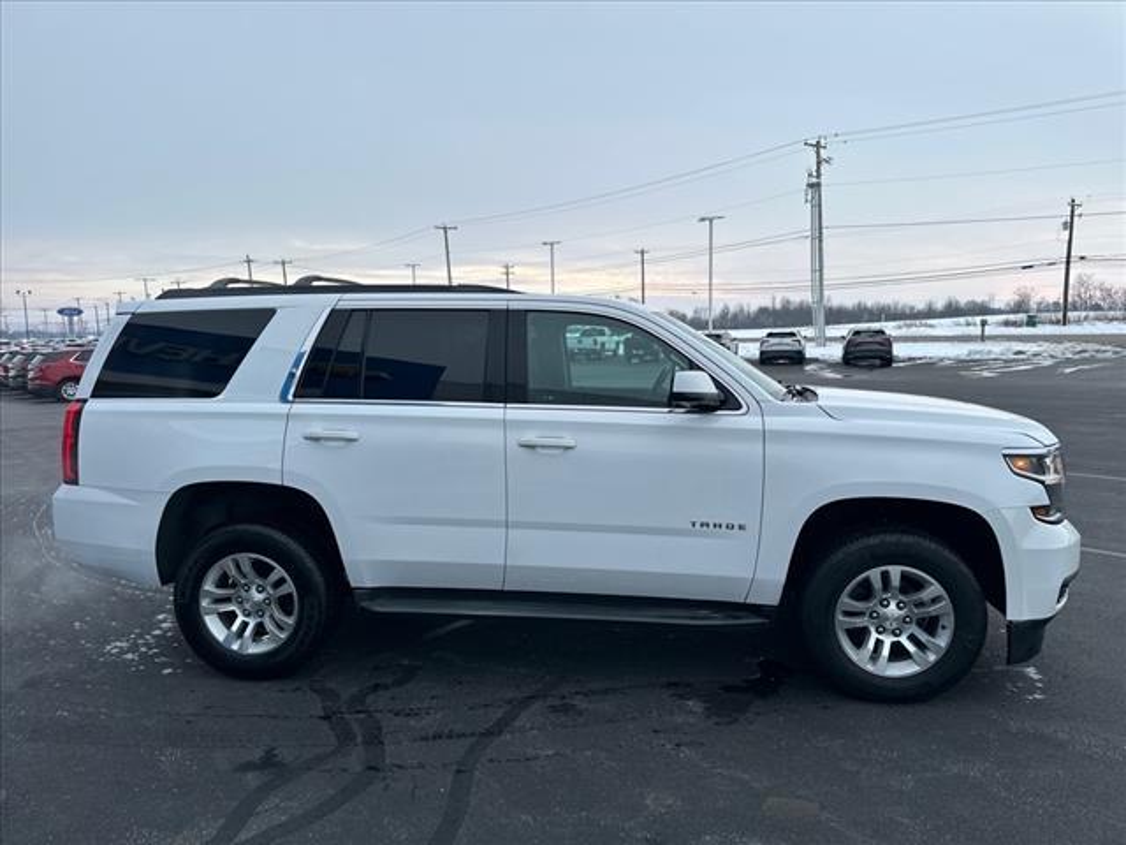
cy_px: 422
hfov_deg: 71.6
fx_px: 781
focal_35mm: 24
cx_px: 563
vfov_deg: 56.8
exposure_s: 1/351
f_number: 1.78
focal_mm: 6.86
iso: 80
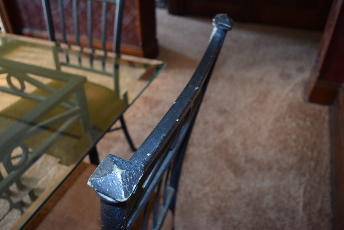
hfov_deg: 57.2
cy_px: 115
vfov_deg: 40.0
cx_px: 172
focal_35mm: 33
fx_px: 316
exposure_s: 1/80
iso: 800
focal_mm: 22
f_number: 4.5
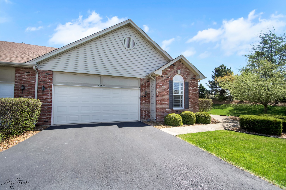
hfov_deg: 100.4
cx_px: 143
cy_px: 95
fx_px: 119
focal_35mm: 15
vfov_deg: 77.3
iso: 400
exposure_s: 1/8000
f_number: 8
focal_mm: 10
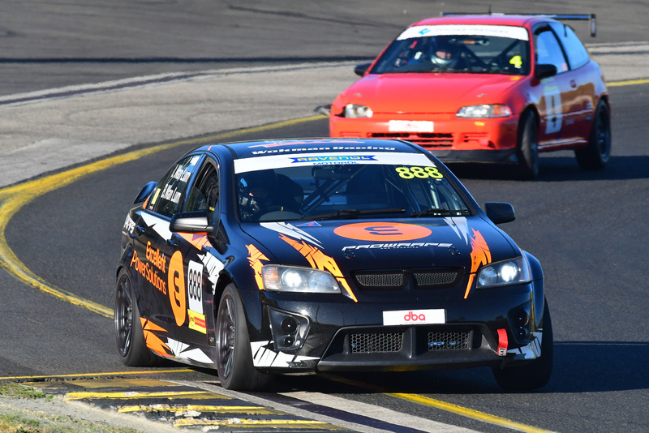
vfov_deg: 1.8
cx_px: 324
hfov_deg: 2.7
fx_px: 13525
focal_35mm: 750
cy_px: 216
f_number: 11
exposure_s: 1/640
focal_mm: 500
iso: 800
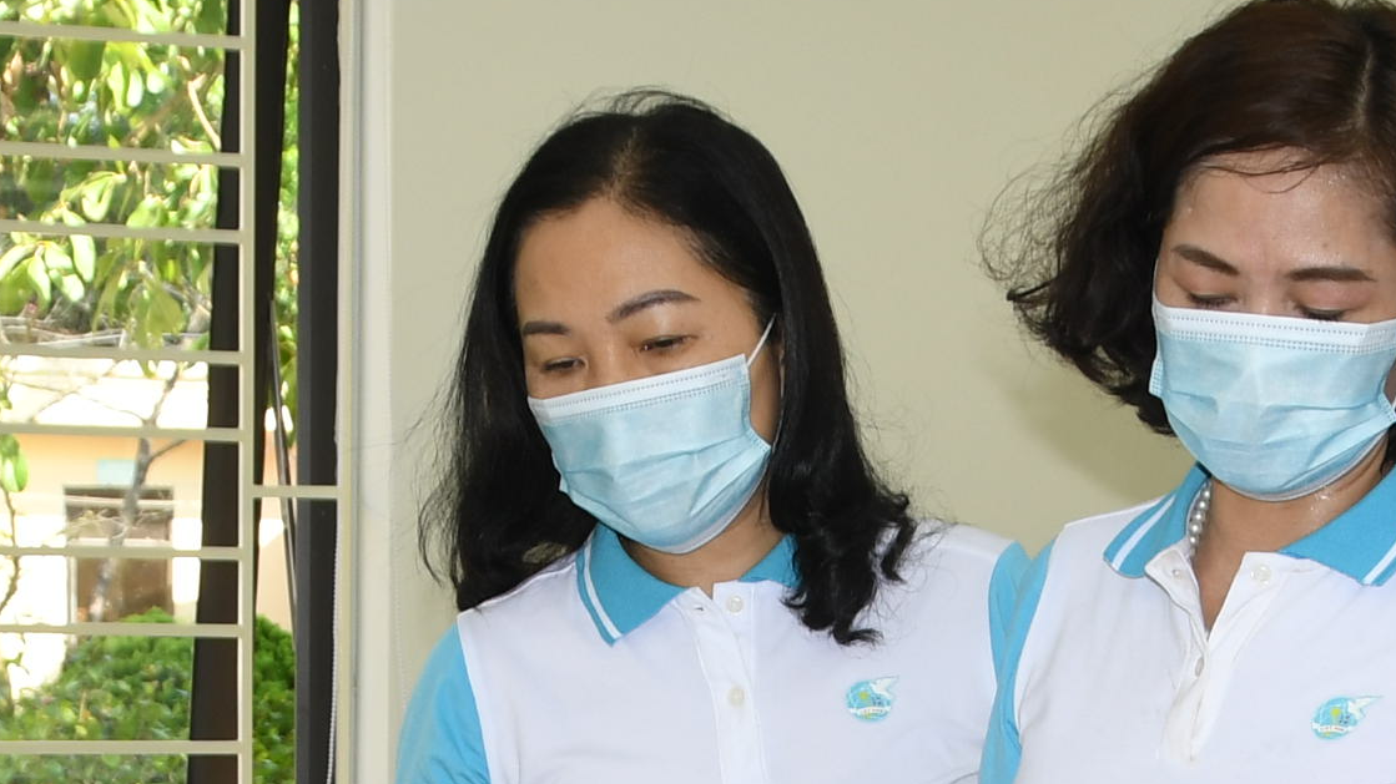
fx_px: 4774
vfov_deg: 9.1
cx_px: 1001
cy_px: 1298
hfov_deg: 16.6
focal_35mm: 129
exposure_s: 1/200
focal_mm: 22
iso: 250
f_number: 5
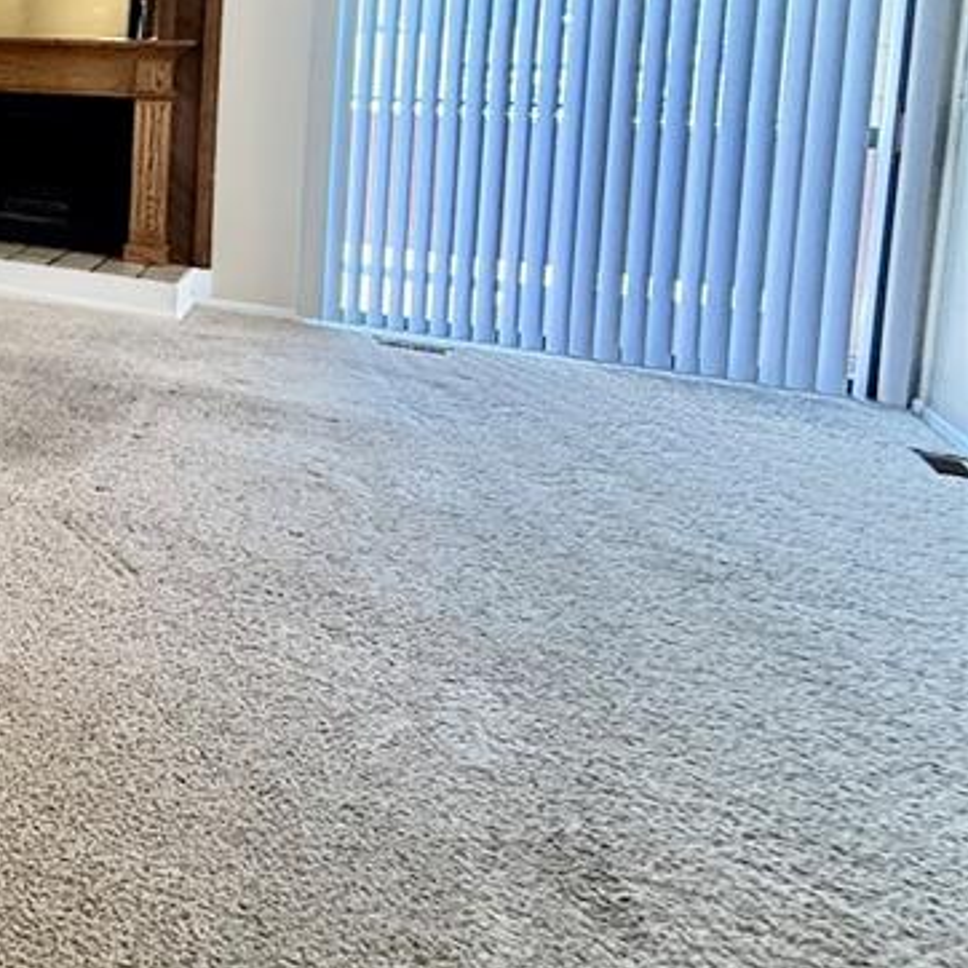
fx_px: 1107
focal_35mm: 35
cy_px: 100
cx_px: -398
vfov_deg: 43.3
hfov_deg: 31.2
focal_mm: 2.22
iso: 400
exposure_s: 1/60
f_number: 2.2
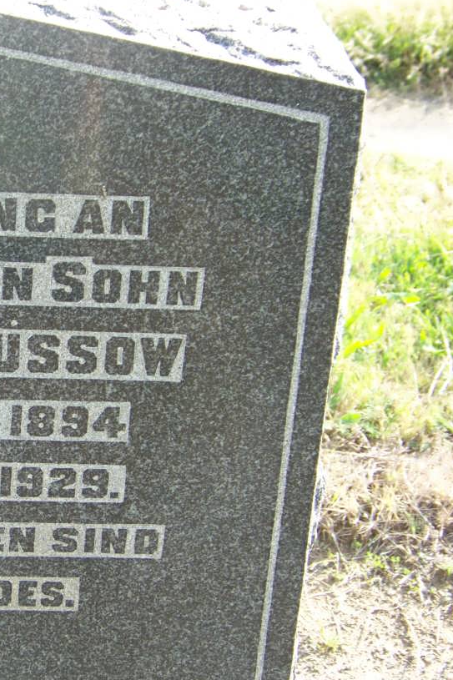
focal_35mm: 95
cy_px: 368
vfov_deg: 21.5
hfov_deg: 14.1
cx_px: -27
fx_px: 1794
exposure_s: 1/160
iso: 64
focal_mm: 10.5
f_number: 3.2
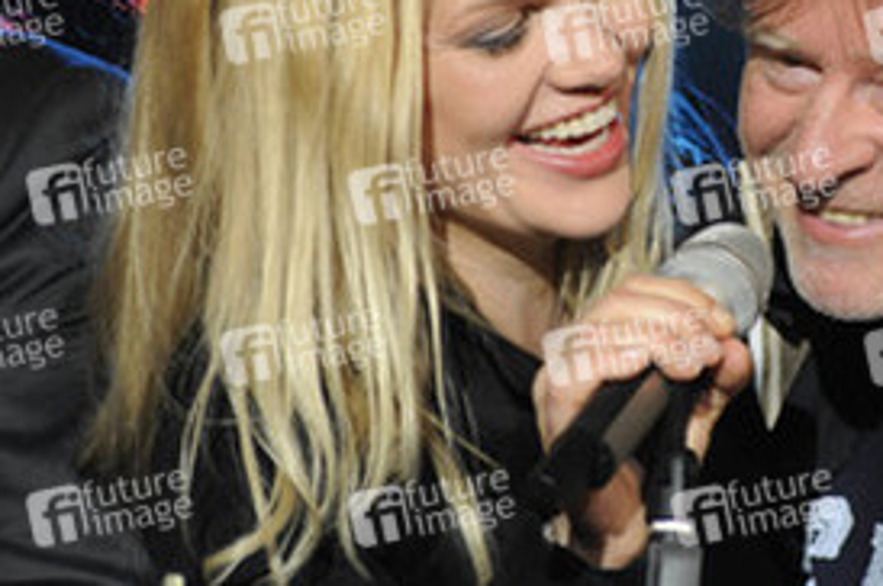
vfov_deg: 3.3
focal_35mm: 411
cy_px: 106
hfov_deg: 5.0
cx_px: 669
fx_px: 10069
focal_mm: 250
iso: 4000
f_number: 5.6
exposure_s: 1/160
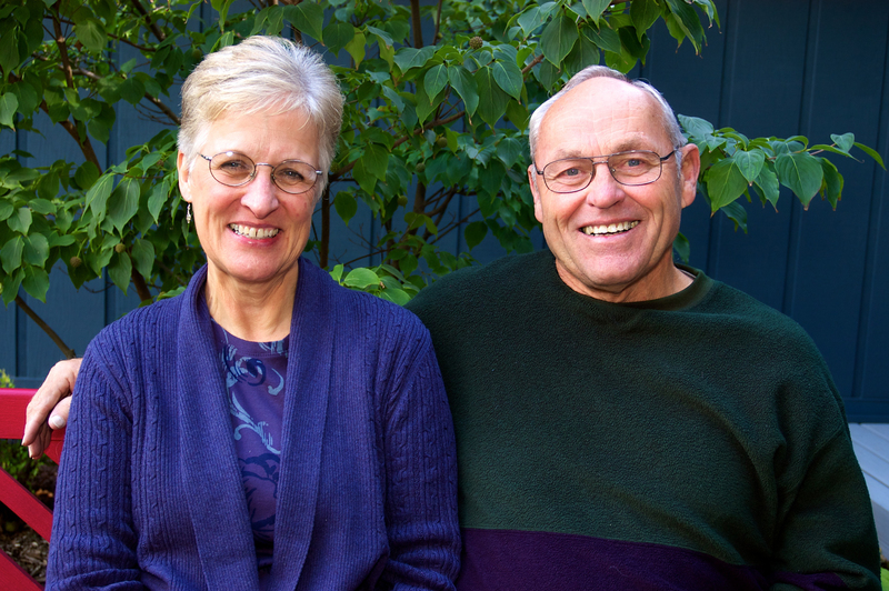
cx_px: 444
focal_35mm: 48
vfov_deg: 28.0
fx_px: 1184
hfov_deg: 41.1
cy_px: 296
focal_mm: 32
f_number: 5
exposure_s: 1/60
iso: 200
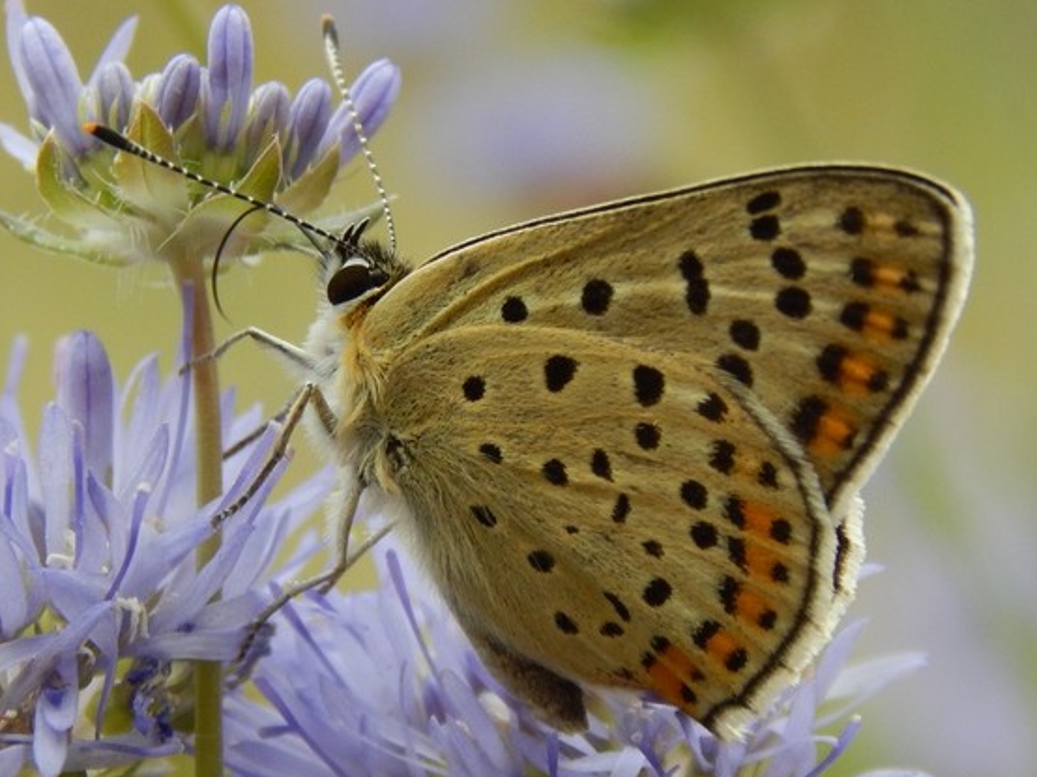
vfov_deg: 6.3
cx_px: 397
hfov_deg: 8.5
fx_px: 7007
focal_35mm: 234
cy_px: 541
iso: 220
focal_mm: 28.7
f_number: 5.1
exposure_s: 1/250
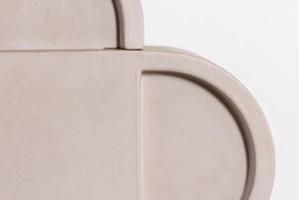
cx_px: 20
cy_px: 69
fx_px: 2012
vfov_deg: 5.7
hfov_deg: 8.5
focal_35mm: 242
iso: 100
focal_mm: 35
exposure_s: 1/160
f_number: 16
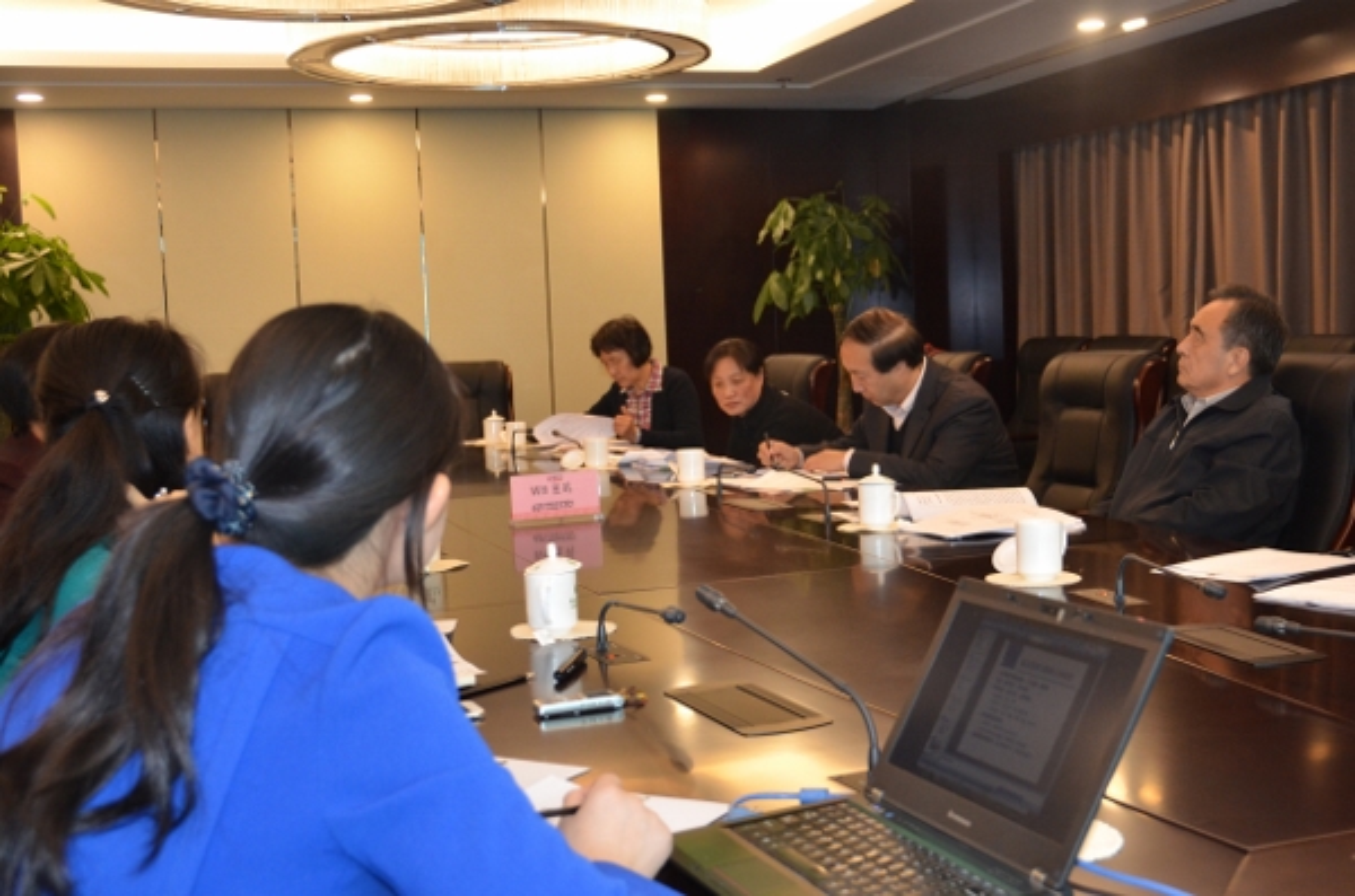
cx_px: 678
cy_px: 448
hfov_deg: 53.2
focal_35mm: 36
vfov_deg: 36.7
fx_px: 1352
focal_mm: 24
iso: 800
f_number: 3.8
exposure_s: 1/60
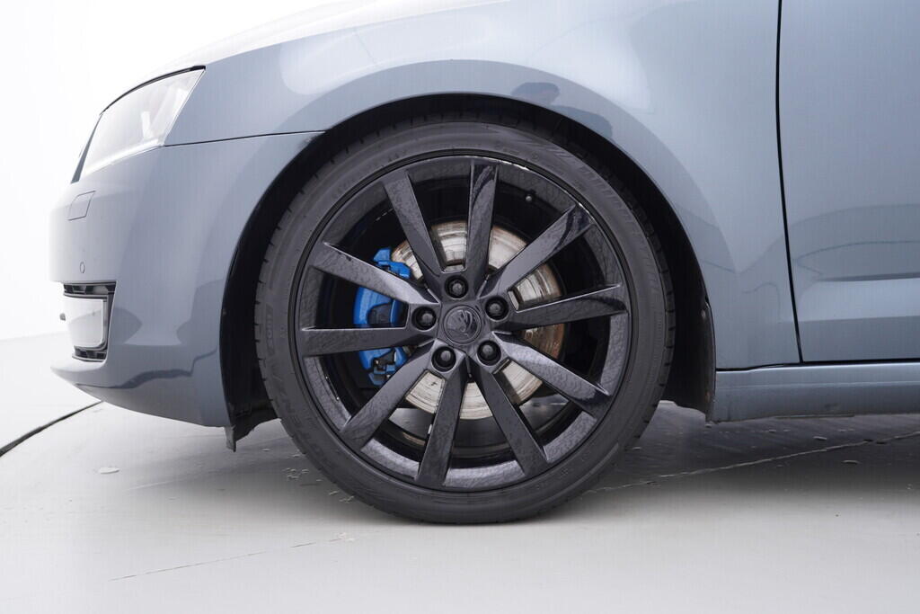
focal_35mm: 36
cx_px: 460
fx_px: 920
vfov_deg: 36.9
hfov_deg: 53.1
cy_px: 307
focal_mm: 24
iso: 125
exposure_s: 1/50
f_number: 3.2
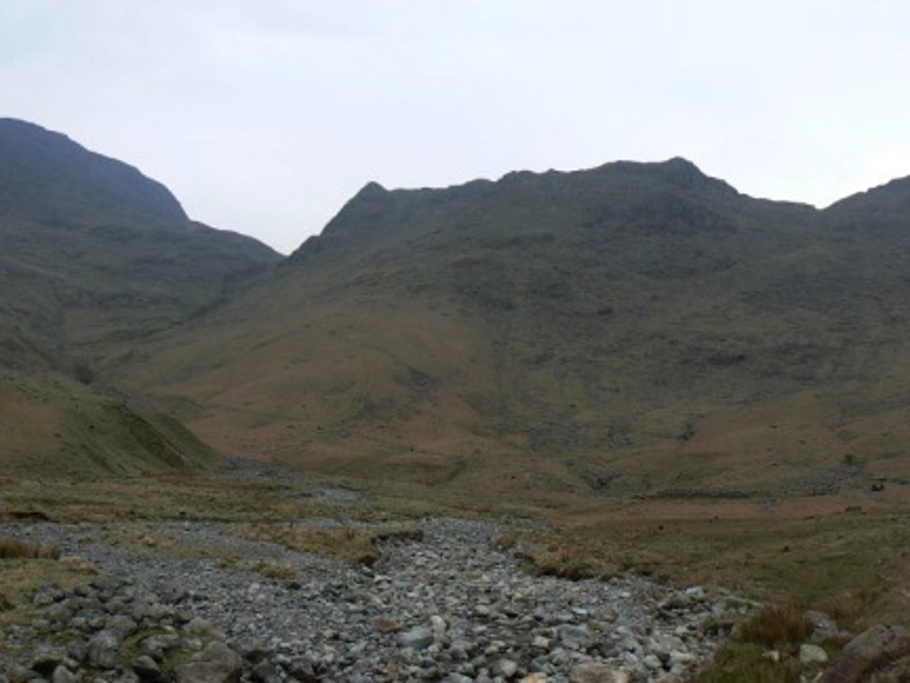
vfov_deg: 39.7
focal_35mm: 36
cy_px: 342
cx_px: 455
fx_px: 946
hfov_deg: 51.4
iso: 80
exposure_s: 1/100
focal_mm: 6
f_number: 5.6
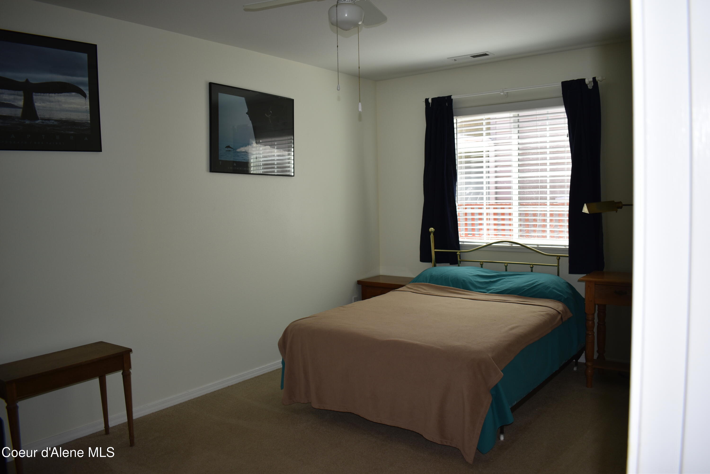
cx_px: 355
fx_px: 533
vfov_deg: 47.9
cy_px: 237
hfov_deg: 67.4
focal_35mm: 27
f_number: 3.5
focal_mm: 18
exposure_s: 1/100
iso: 100
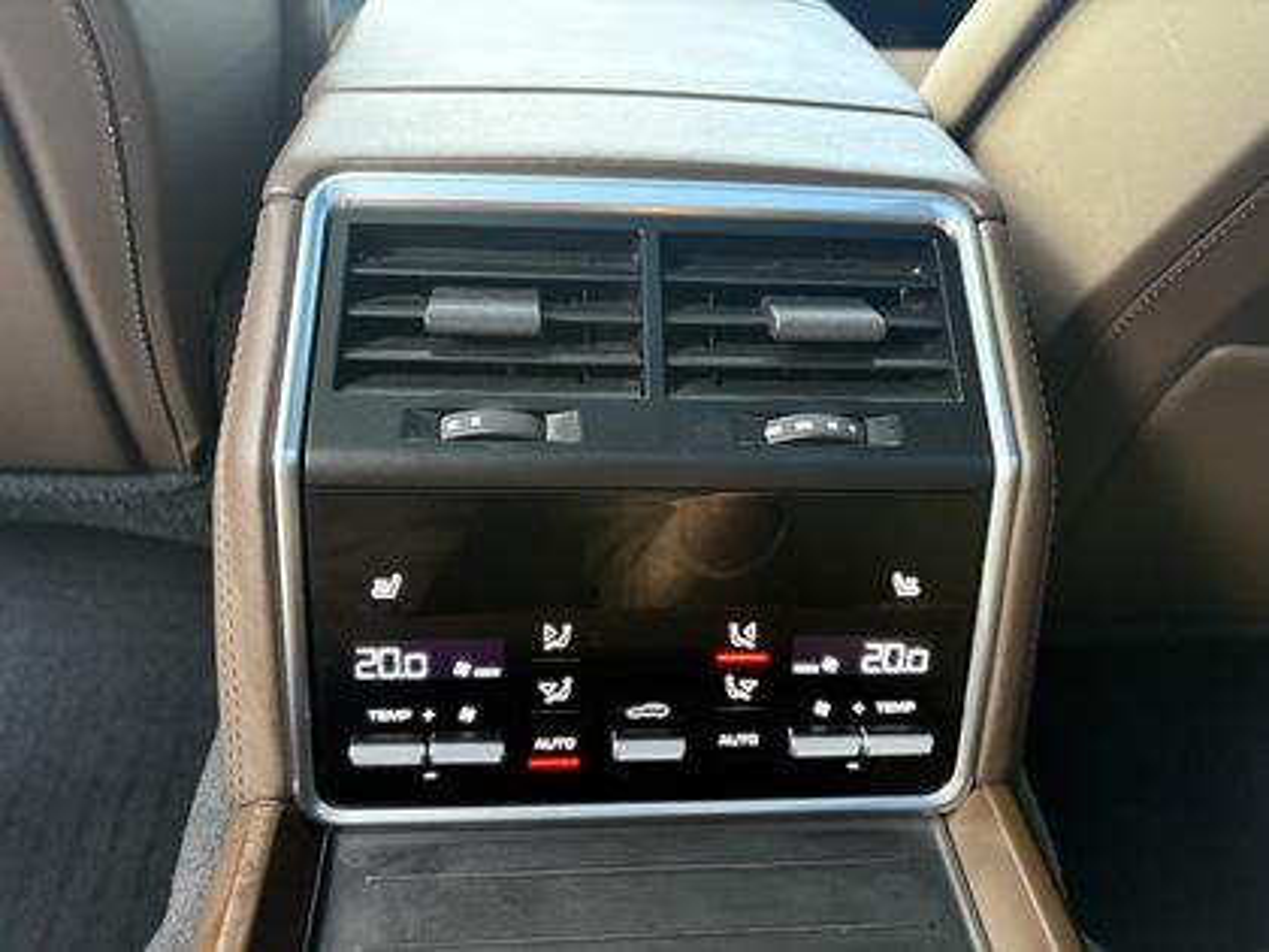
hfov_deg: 67.3
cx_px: 634
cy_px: 476
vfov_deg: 53.1
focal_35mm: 26
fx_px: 953
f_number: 1.6
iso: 200
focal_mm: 5.96
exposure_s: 1/60
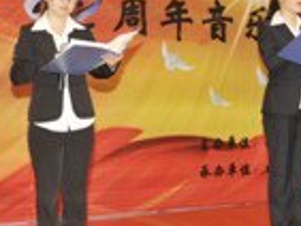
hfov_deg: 17.6
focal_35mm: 109
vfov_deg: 13.6
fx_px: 949
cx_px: 301
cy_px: 92
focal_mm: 32
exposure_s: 1/200
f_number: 2.8
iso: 1000
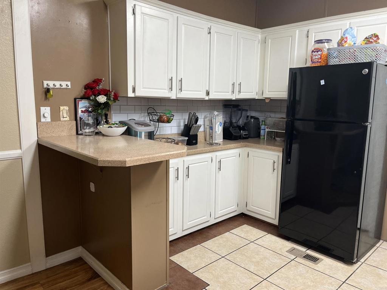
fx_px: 291
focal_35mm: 26
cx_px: 194
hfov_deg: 67.3
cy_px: 145
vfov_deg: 53.1
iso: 125
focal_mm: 5.1
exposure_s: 1/120
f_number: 1.6
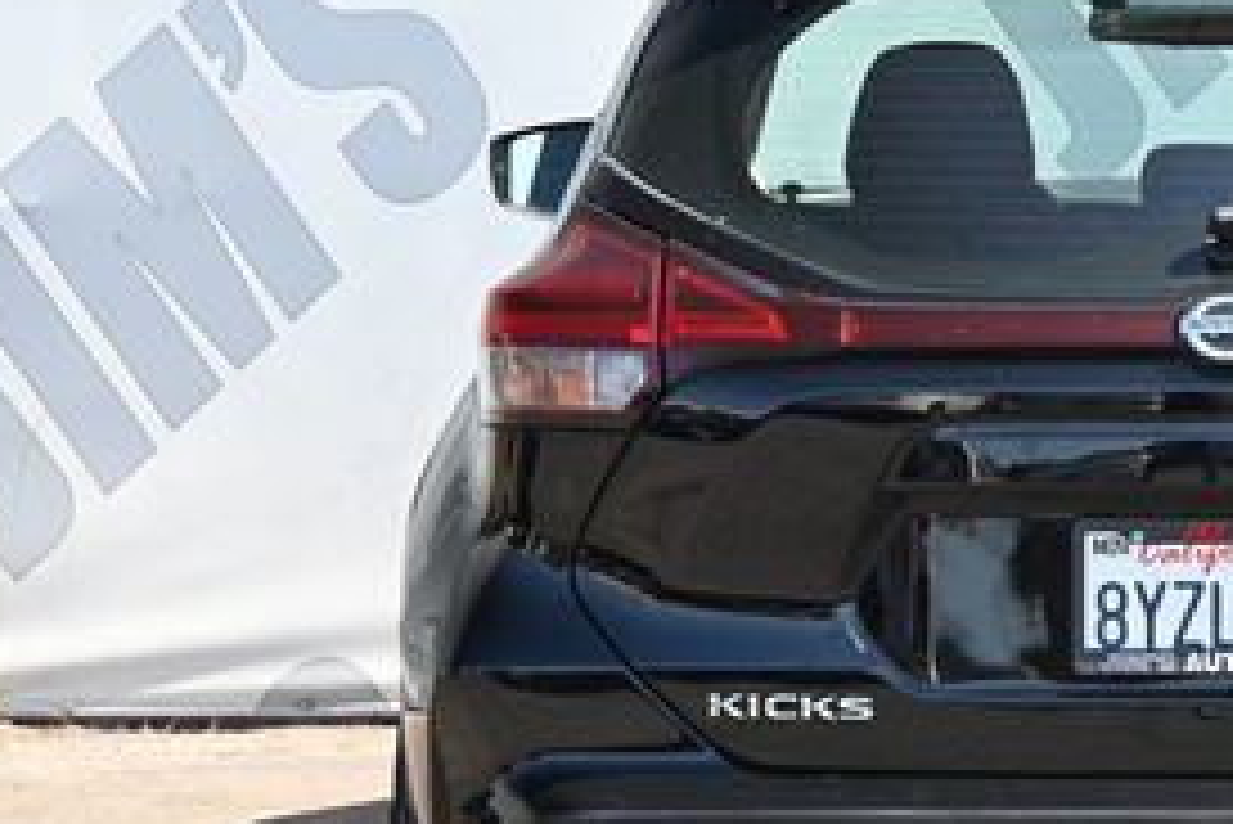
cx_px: 1202
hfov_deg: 11.6
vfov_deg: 7.9
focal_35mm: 175
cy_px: 500
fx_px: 5997
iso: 400
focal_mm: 50
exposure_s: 1/250
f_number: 6.3
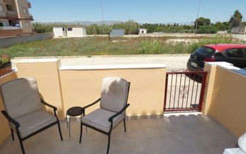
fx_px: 148
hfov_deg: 79.6
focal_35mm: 22
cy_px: 72
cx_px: 122
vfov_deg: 55.0
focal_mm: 3.6
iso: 80
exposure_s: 1/800
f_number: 4
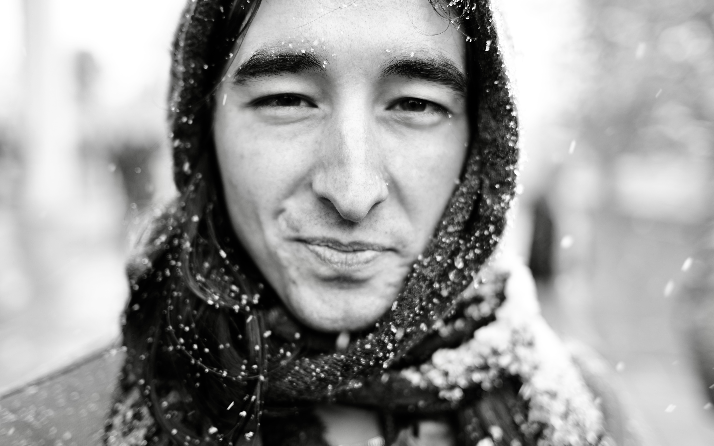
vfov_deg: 31.2
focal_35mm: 41
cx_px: 355
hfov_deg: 48.2
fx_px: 798
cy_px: 230
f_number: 2
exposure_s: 1/320
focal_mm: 40
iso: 100
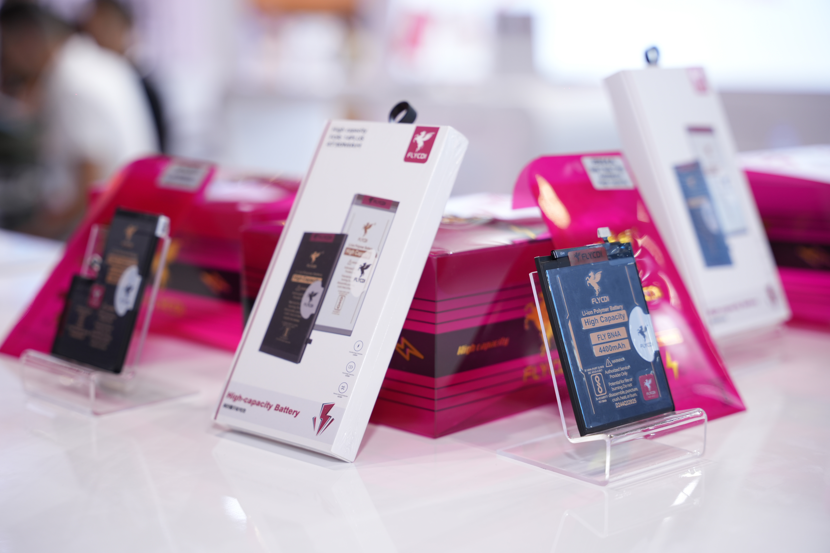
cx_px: 415
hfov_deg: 33.0
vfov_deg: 22.3
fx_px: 1402
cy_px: 276
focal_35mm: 61
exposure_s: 1/160
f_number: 2.8
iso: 320
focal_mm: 60.8
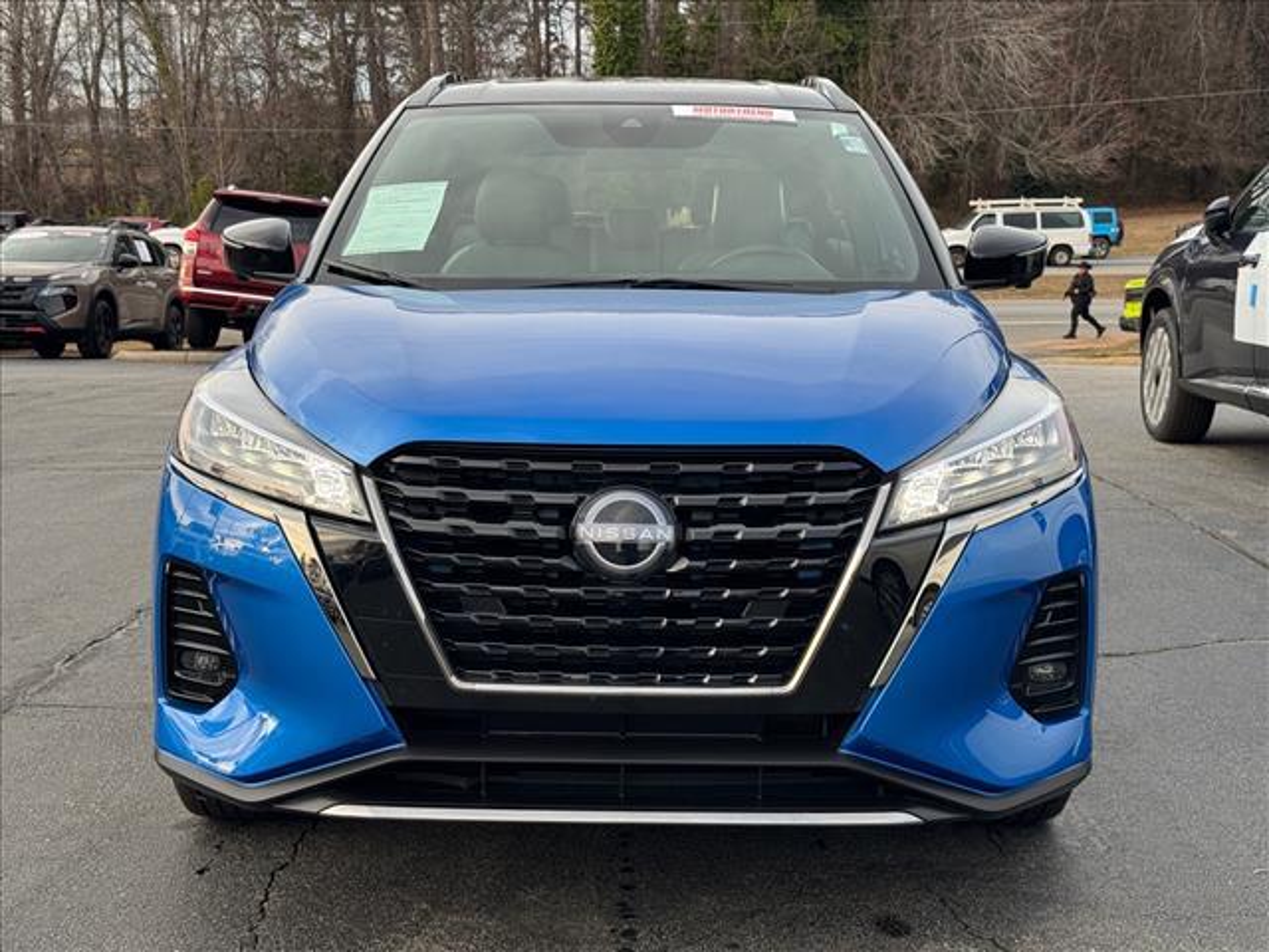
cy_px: 476
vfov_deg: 30.3
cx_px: 634
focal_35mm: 48
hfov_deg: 39.7
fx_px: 1760
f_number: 1.78
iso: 64
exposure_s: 1/544
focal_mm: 6.76
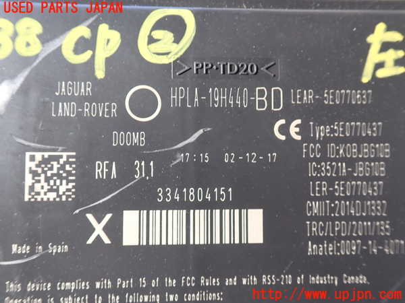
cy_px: 152
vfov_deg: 46.8
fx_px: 351
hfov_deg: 60.0
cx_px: 202
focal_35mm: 30
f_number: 3.2
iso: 100
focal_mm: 5.4
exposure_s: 1/60
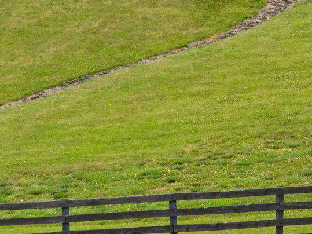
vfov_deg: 5.5
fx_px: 2397
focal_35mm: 266
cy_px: -104
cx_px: 64
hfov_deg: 7.4
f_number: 2.8
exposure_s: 1/500
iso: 100
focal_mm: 19.35
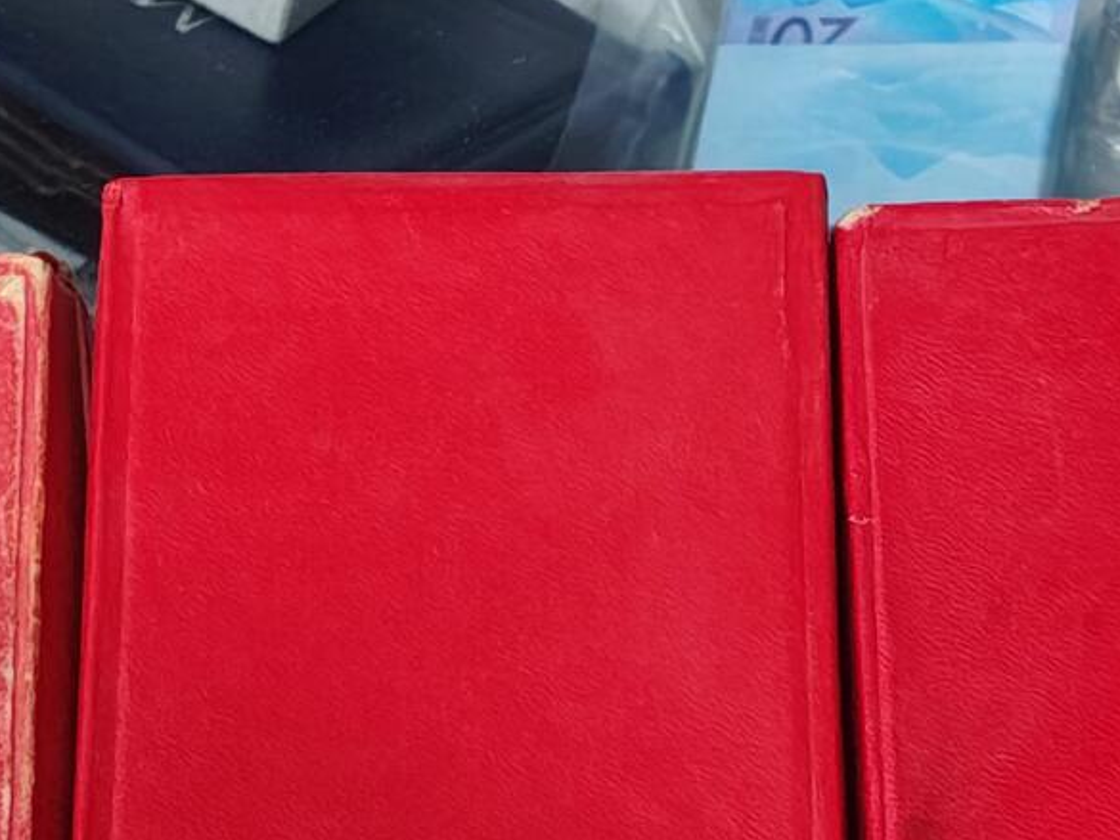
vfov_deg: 12.1
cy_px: 469
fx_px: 3948
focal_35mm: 122
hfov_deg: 16.1
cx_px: 582
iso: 1318
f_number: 1.88
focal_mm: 4.84
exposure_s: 1/50
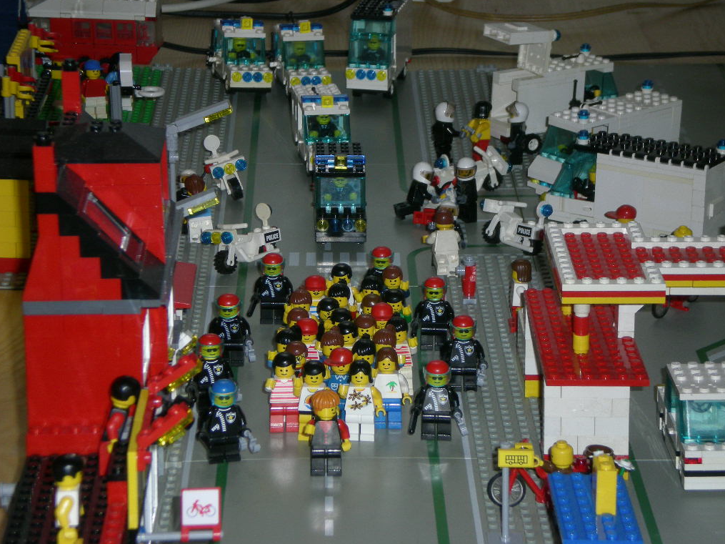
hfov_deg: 17.1
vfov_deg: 12.9
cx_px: 363
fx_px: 2408
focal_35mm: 115
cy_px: 272
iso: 114
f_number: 5.9
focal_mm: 18.9
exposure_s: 1/120
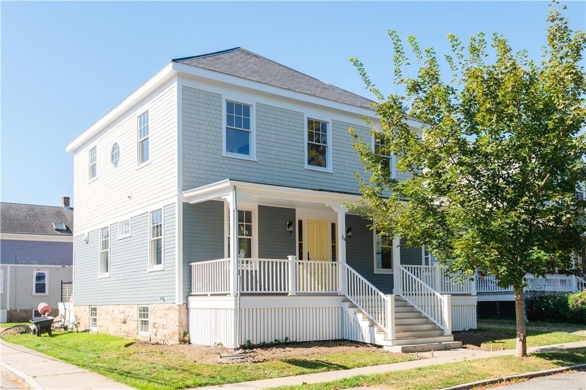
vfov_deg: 37.8
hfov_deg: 54.5
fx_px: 569
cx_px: 293
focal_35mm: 35
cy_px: 195
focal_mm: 35
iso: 250
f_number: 6.3
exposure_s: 1/500
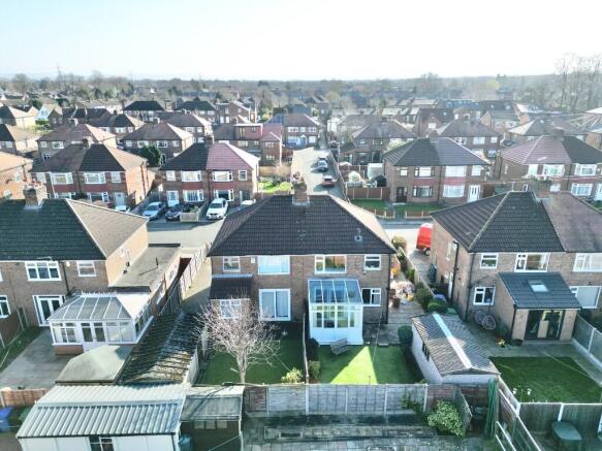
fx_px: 417
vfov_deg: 56.8
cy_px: 226
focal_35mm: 24
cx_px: 301
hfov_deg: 71.6
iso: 110
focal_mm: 6.72
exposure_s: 1/2000
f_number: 1.7
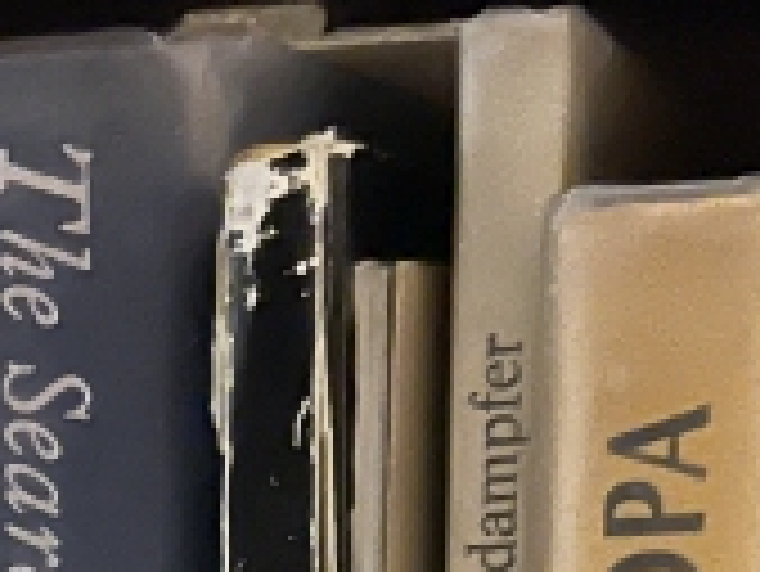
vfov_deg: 10.7
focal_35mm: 124
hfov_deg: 14.6
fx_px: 2724
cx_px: -427
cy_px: 1241
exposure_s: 1/17
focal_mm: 5.1
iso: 640
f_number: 1.6
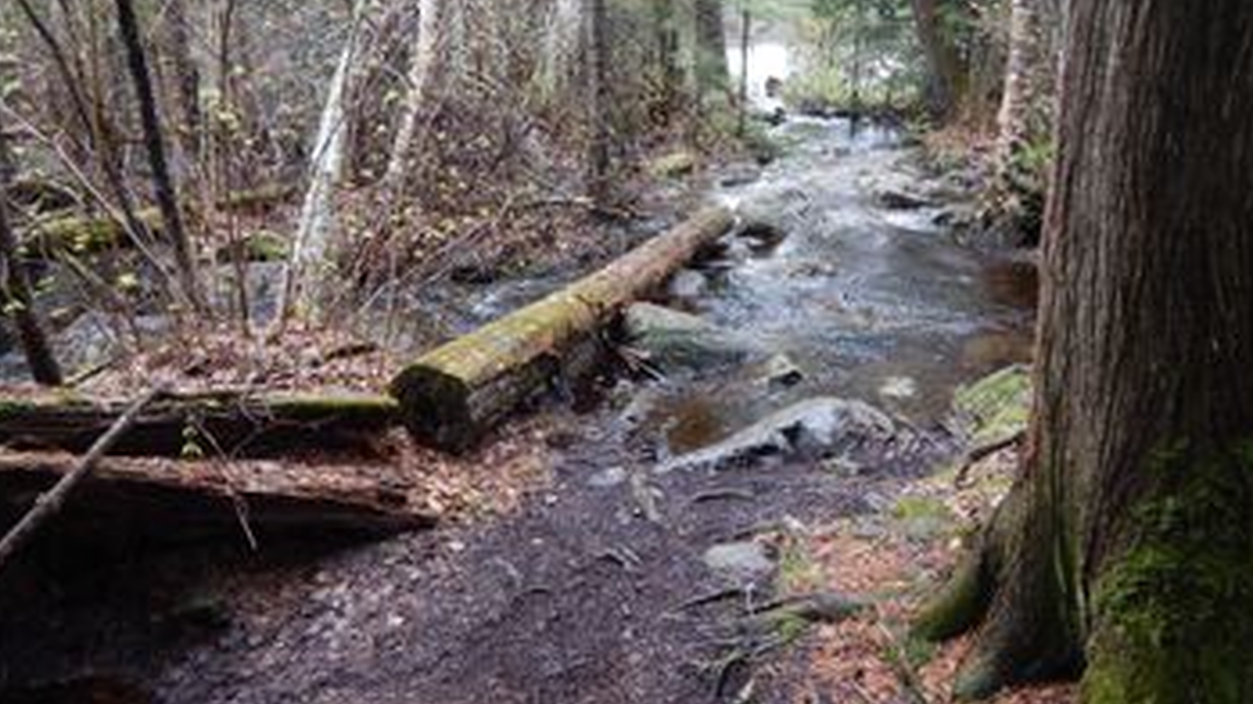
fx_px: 996
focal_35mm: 30
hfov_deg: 64.1
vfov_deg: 38.9
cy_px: 384
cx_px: 697
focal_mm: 4.3
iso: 125
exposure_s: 1/60
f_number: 2.8
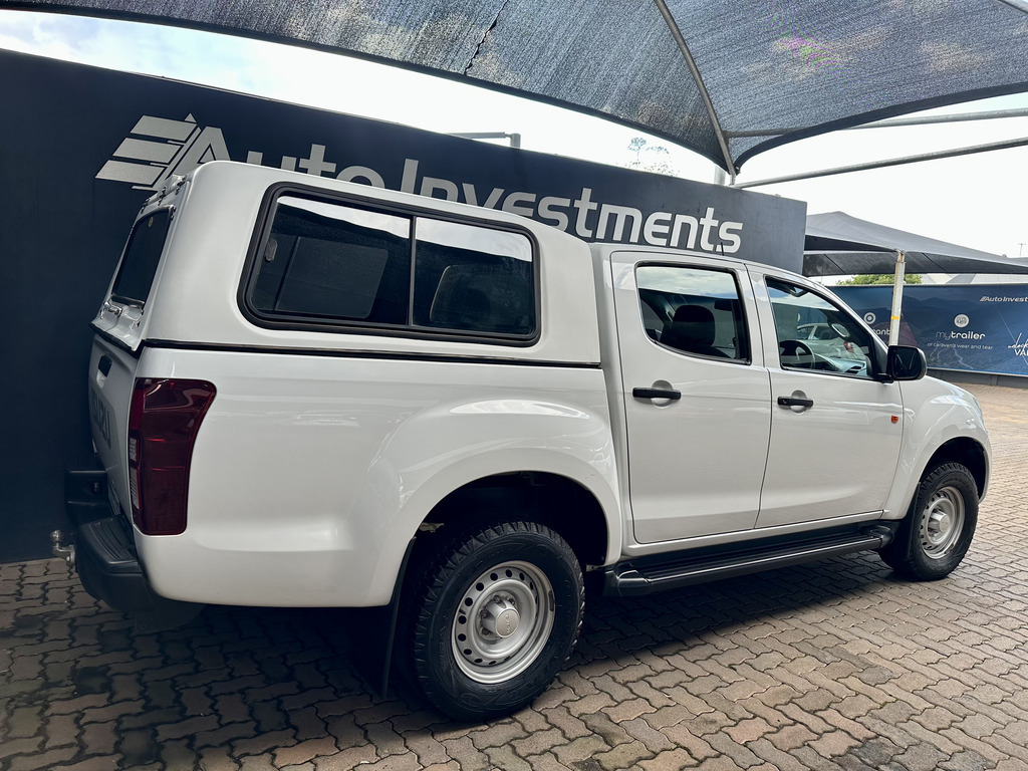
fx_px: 713
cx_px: 514
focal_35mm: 24
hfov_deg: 71.6
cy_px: 386
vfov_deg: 56.8
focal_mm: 6.86
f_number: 1.78
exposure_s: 1/484
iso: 80
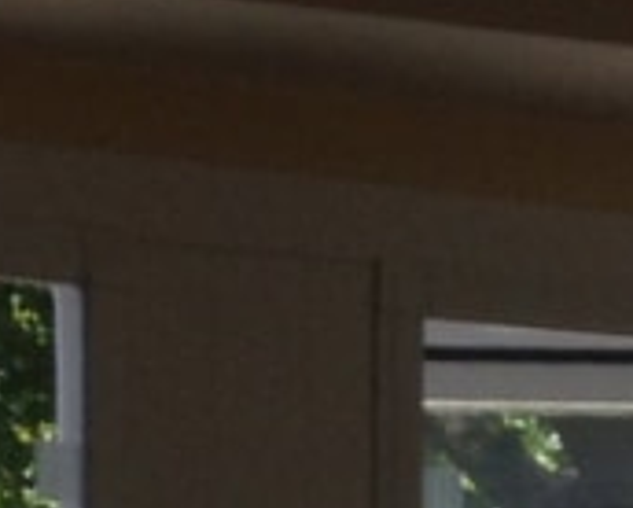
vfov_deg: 5.6
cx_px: -75
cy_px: 1789
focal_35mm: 249
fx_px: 4670
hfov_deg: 7.7
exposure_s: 1/173
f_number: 2.4
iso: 50
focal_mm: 4.13
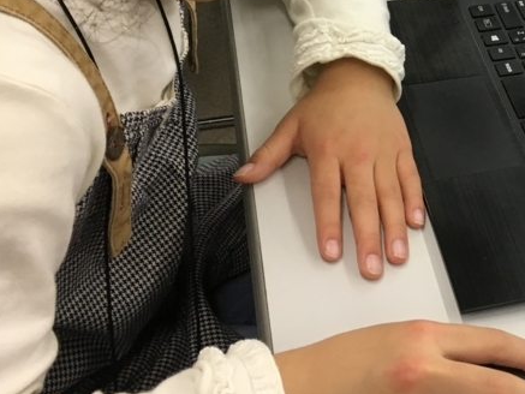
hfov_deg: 27.3
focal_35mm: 68
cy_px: -6
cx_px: 496
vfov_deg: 20.9
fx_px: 1032
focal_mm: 4.15
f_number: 2.2
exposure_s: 1/30
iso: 40
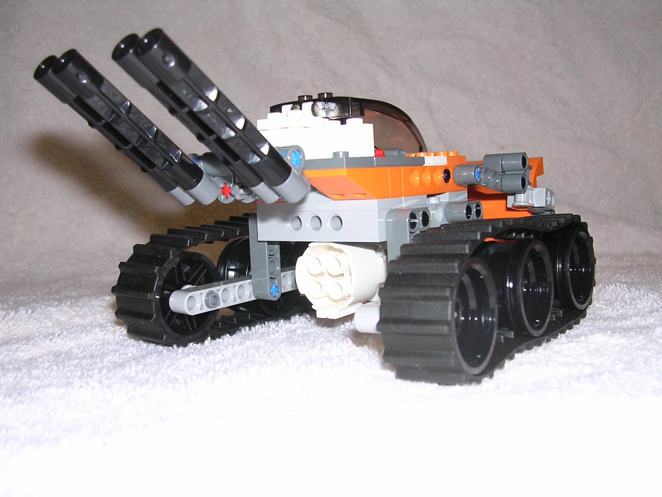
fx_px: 727
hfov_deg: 49.0
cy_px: 248
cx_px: 331
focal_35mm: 38
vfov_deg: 37.7
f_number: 2.8
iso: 100
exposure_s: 1/60.1
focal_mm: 5.8
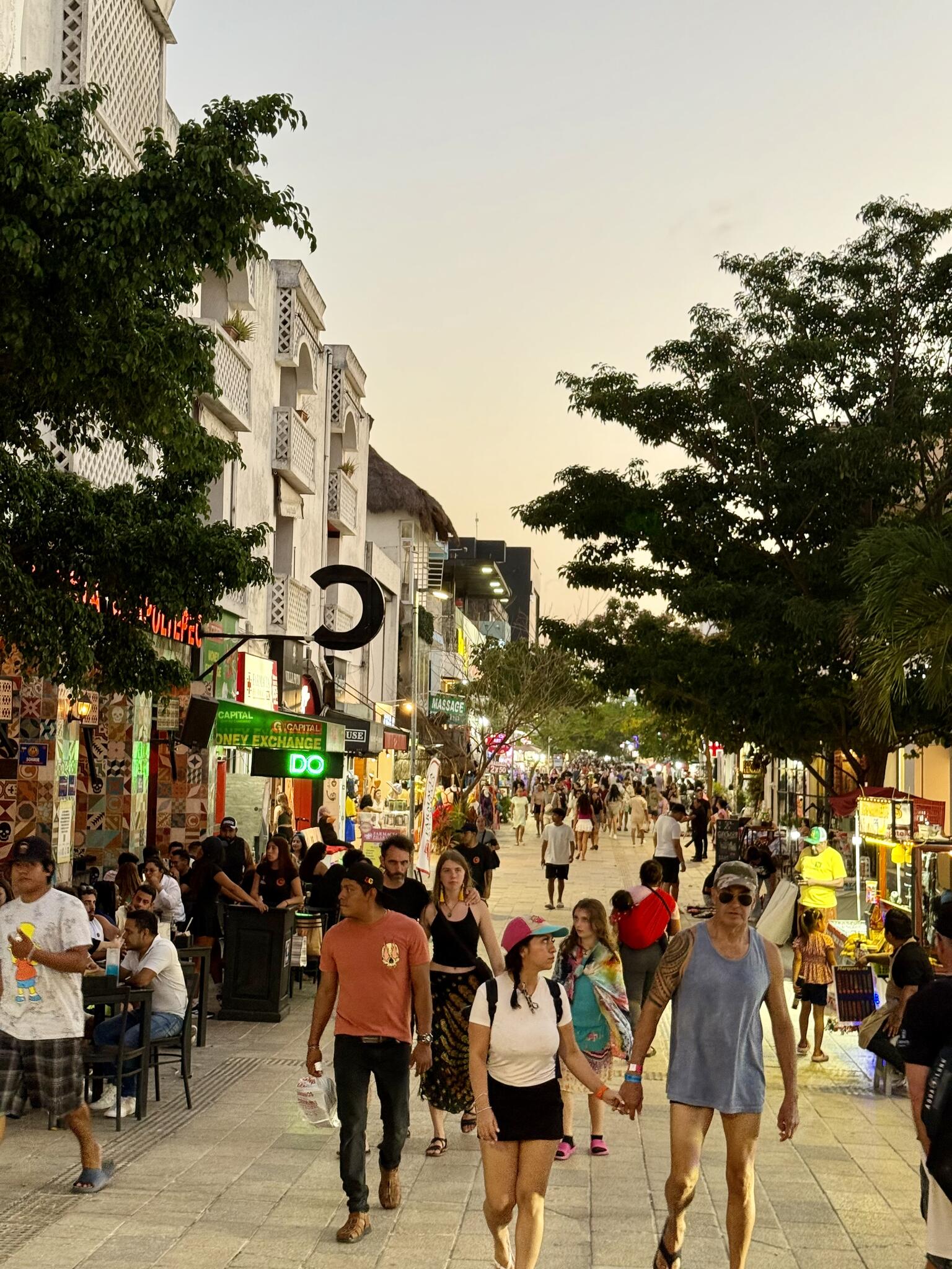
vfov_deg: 39.7
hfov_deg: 30.3
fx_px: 1760
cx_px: 476
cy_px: 634
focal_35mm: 48
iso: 125
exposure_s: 1/60
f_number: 1.78
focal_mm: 6.76
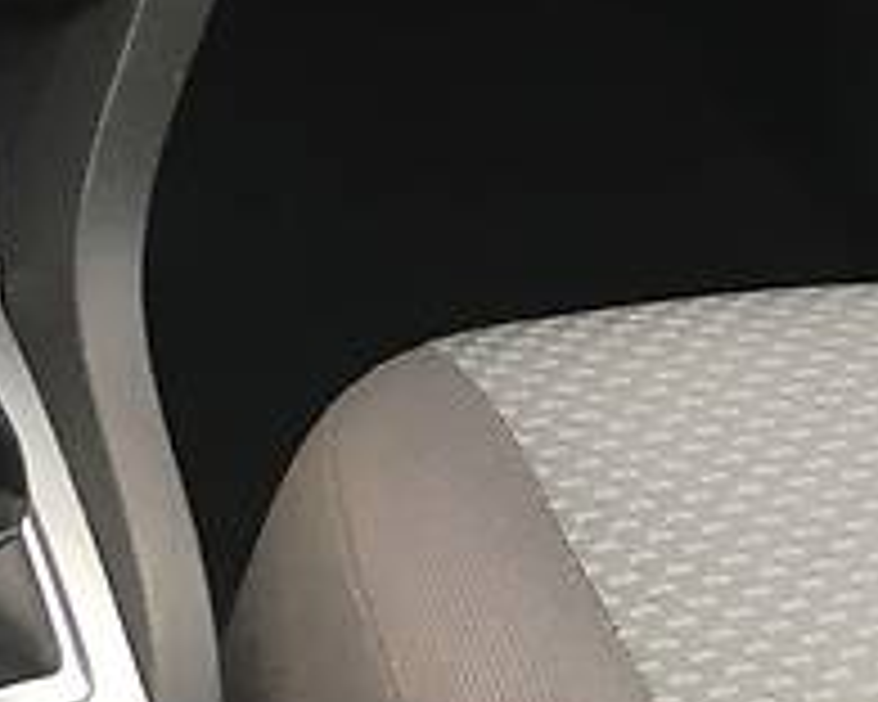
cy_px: -472
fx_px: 3014
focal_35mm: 116
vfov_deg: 12.4
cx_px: -919
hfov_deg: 13.8
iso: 25
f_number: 2.2
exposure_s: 1/33
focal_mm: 4.2
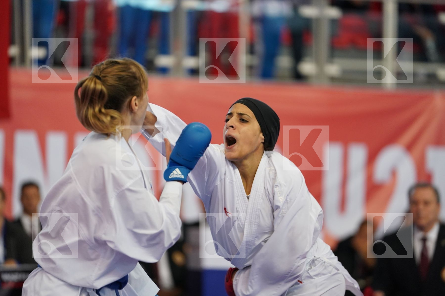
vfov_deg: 7.0
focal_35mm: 197
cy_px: 148
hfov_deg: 10.4
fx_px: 2435
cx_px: 222
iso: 2500
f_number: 2.8
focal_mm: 197
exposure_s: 1/1000
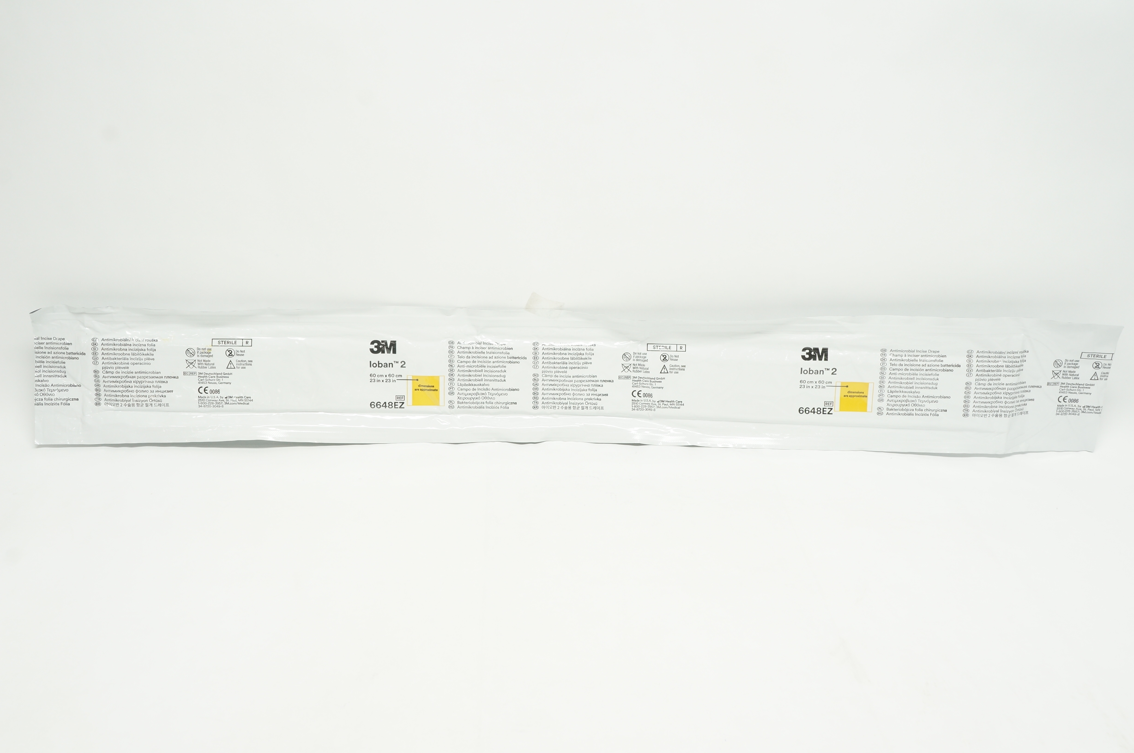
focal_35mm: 39
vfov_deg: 34.1
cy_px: 376
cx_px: 567
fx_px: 1227
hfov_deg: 49.6
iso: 400
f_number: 11
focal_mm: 26
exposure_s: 1/15
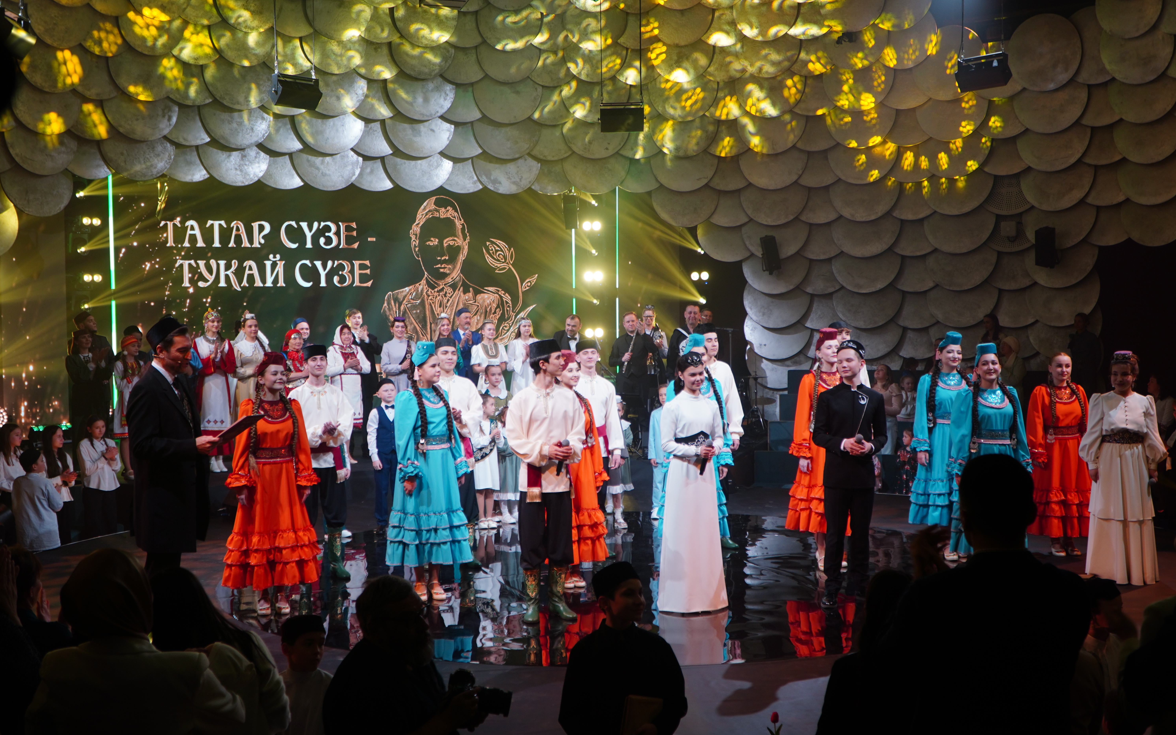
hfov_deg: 54.6
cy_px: 364
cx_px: 590
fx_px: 1138
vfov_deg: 35.8
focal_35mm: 36
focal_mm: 23
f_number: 4
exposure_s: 1/50
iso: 160
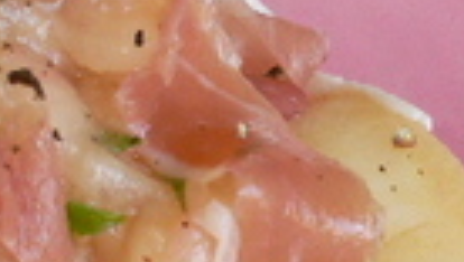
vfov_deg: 8.8
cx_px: -20
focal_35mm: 138
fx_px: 1700
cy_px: 210
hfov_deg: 15.2
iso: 100
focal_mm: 5.8
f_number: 2.8
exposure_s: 1/100
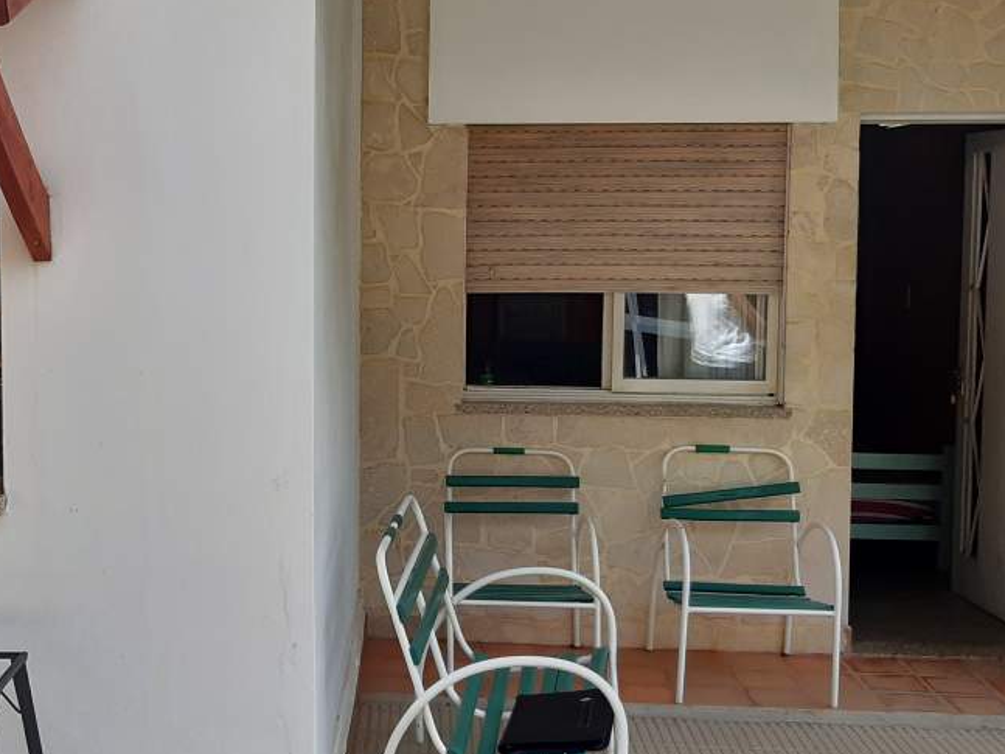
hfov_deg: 37.3
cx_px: 261
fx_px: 1451
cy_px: 321
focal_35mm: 50
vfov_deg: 29.1
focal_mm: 3.92
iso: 100
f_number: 1.7
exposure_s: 1/1397
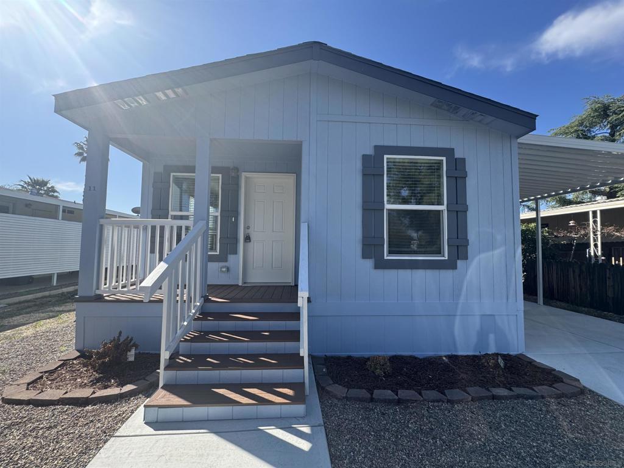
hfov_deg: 102.1
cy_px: 234
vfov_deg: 85.7
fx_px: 252
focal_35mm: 14
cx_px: 312
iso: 40
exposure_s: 1/508
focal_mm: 2.22
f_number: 2.2
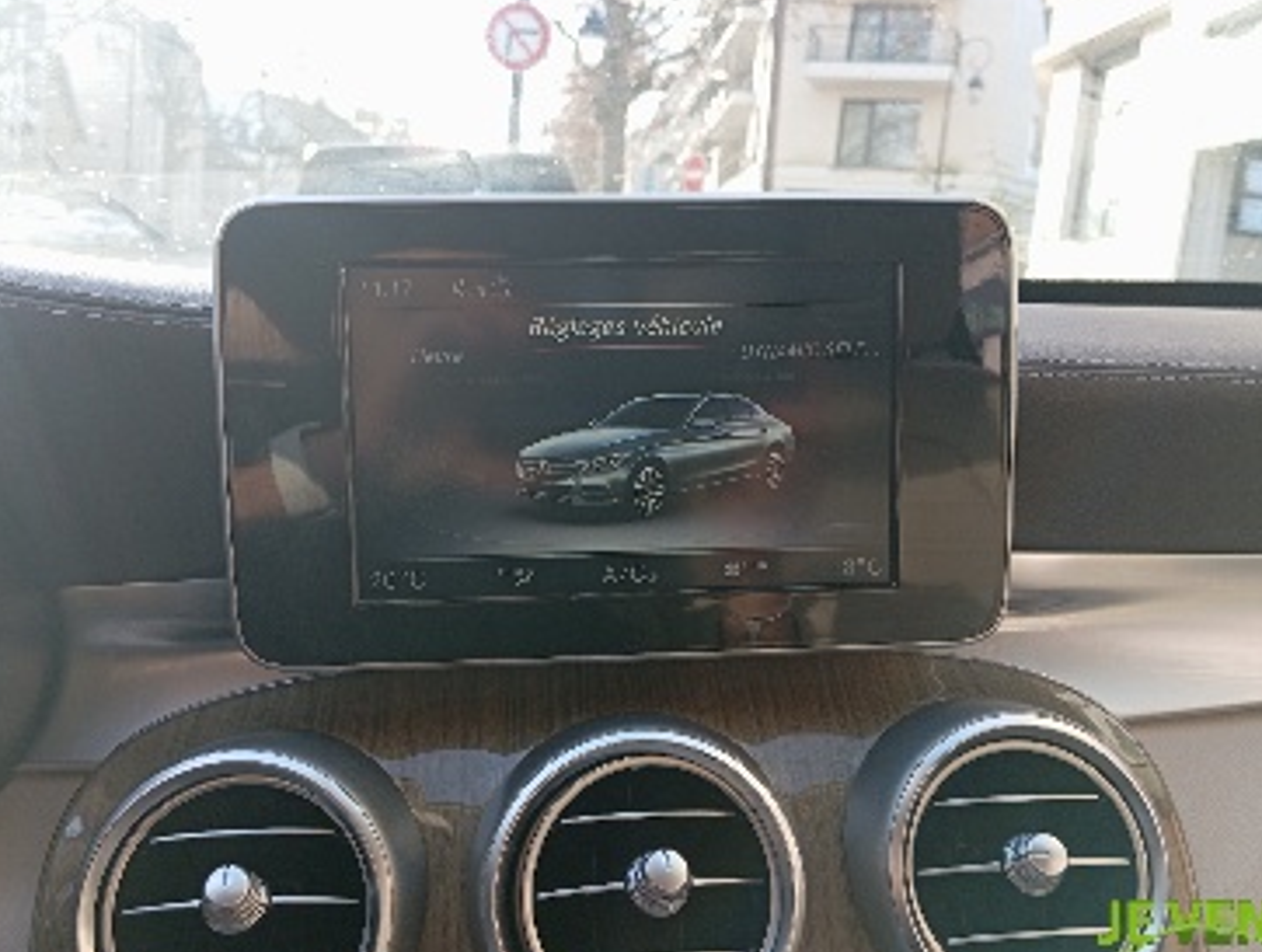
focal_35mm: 32
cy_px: 488
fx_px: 1169
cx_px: 645
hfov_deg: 56.7
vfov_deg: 44.3
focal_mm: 4.22
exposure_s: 1/50
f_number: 1.8
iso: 56
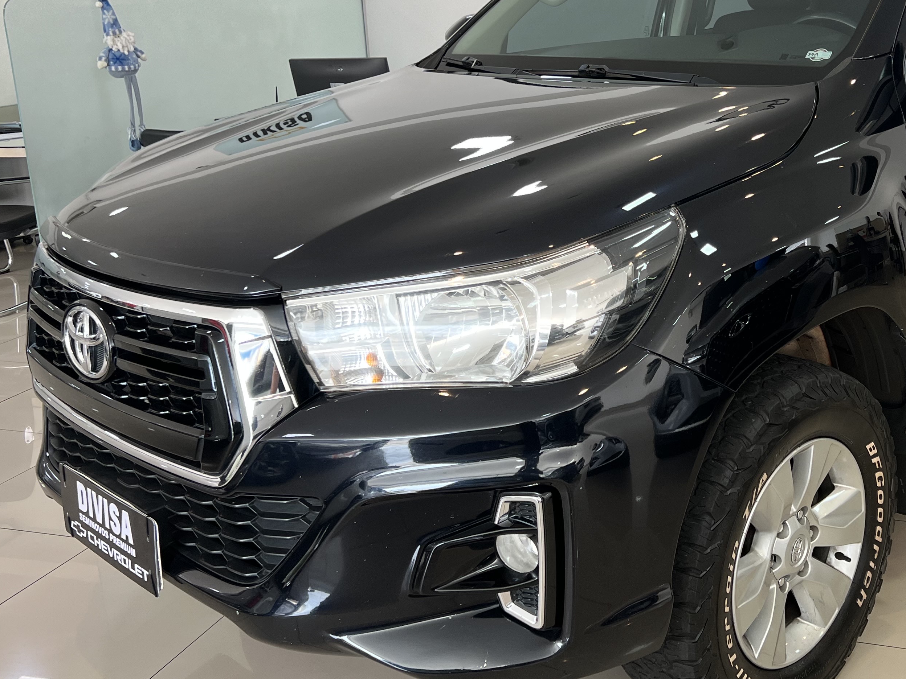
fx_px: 1099
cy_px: 245
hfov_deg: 43.5
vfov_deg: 34.1
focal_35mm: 42
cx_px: 669
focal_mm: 5.7
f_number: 1.5
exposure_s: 1/120
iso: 80
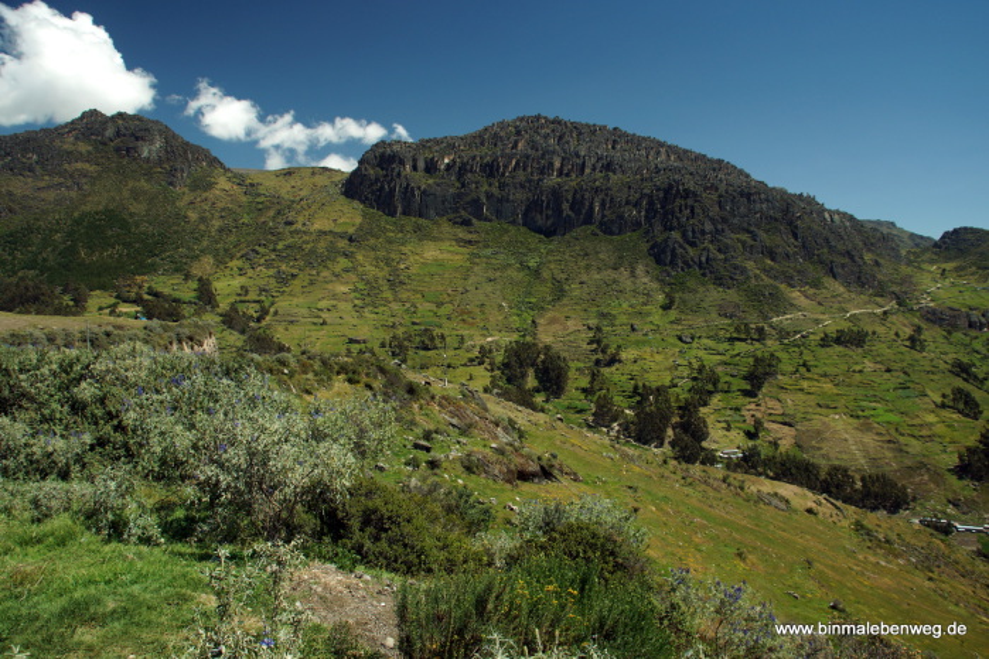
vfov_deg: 47.9
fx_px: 742
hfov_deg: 67.4
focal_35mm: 27
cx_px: 494
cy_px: 330
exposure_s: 1/160
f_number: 7.1
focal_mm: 18
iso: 100
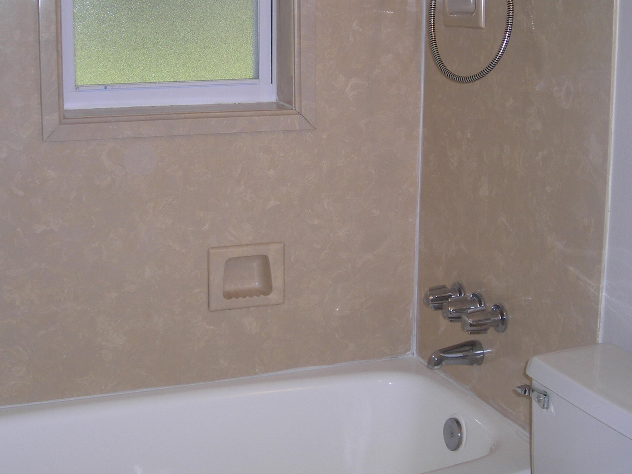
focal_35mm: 55
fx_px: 1004
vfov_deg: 26.4
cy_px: 156
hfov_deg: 34.9
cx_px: 313
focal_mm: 6.3
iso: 54
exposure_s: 1/60
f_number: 3.2
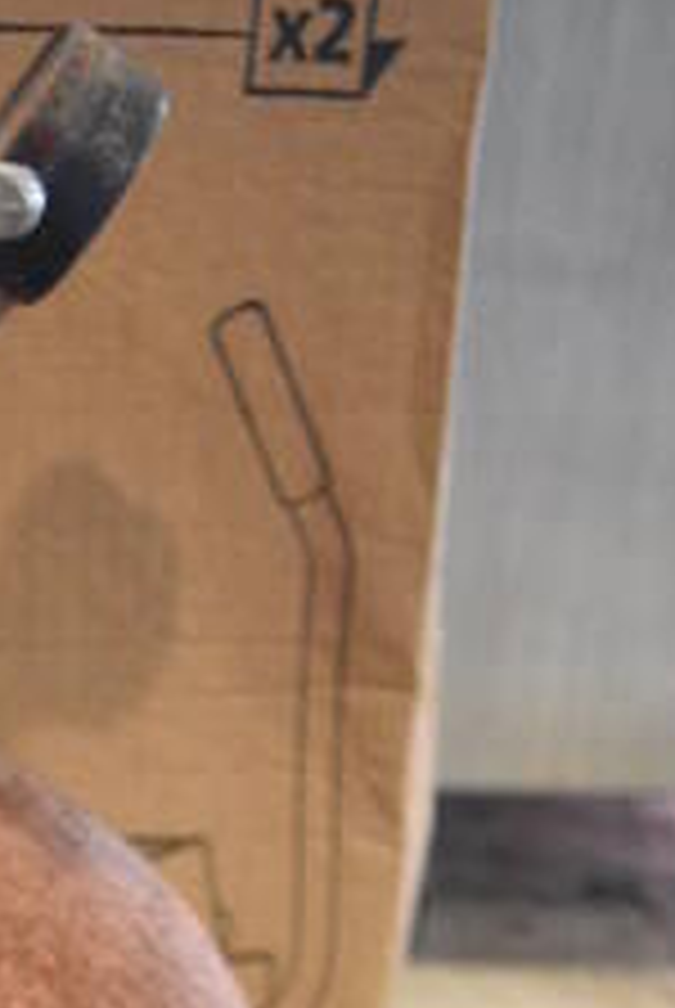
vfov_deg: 15.4
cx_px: -194
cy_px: 1928
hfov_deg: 12.1
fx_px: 3084
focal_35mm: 110
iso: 2800
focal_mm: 18
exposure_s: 1/125
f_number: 3.5
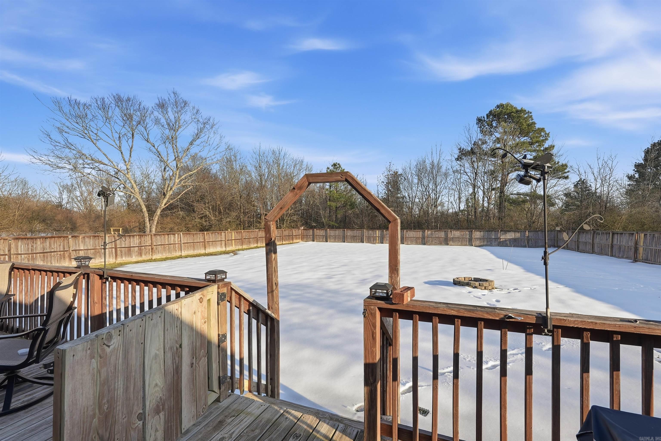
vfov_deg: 73.8
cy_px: 220
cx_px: 330
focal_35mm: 16
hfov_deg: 96.7
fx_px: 294
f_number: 9
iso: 250
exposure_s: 1/1000
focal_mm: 16
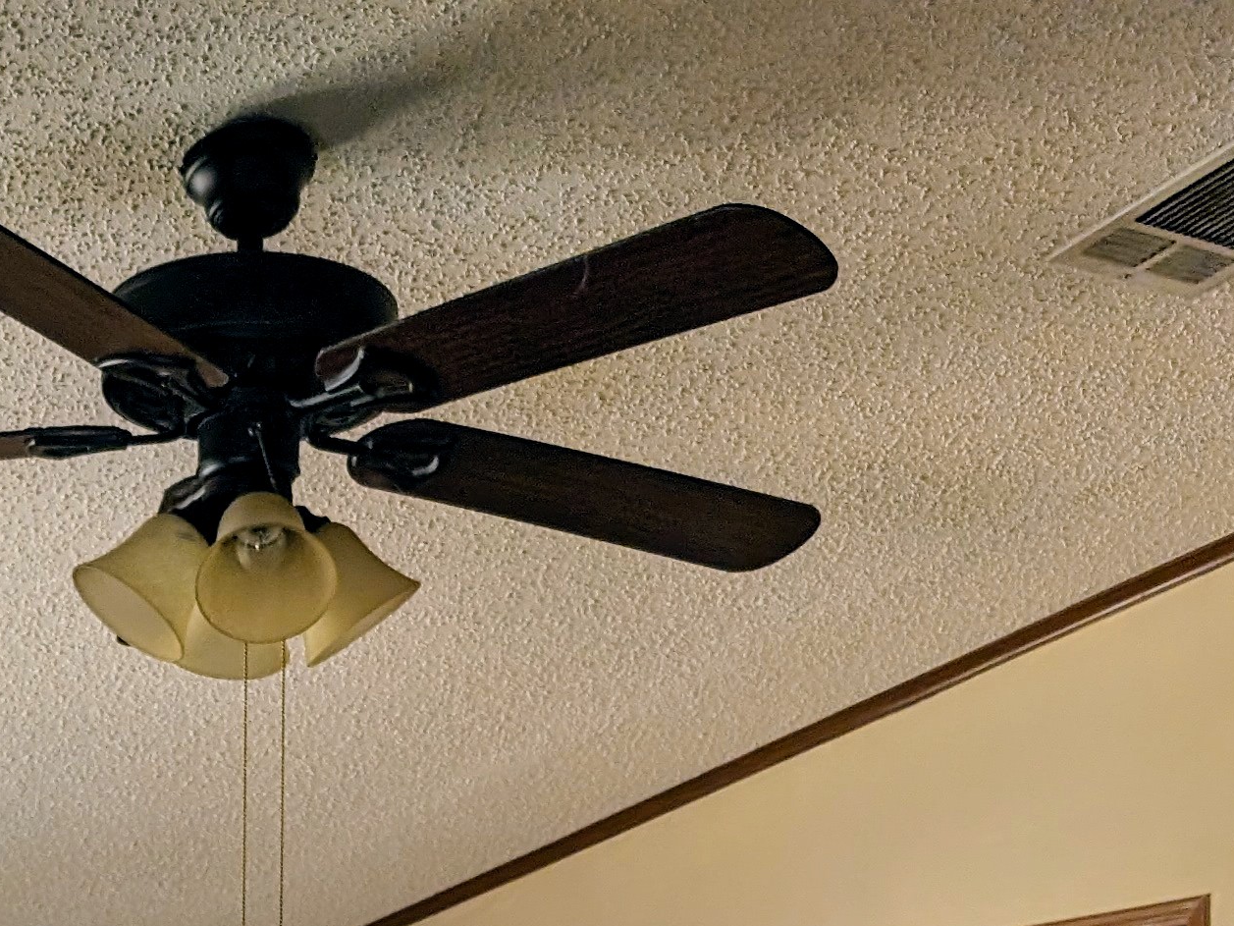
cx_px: 61
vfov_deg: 16.7
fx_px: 2781
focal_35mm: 78
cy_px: 1506
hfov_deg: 24.1
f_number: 1.68
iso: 29
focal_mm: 6.9
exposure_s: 1/23.8
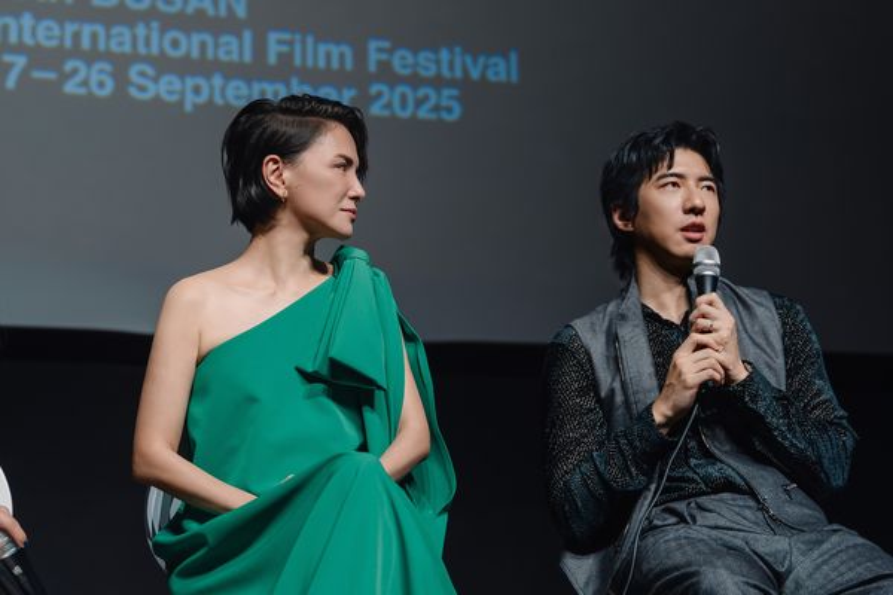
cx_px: 446
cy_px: 298
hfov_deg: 26.3
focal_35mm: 77
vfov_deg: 17.7
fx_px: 1910
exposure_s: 1/250
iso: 400
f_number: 2.8
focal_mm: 51.5
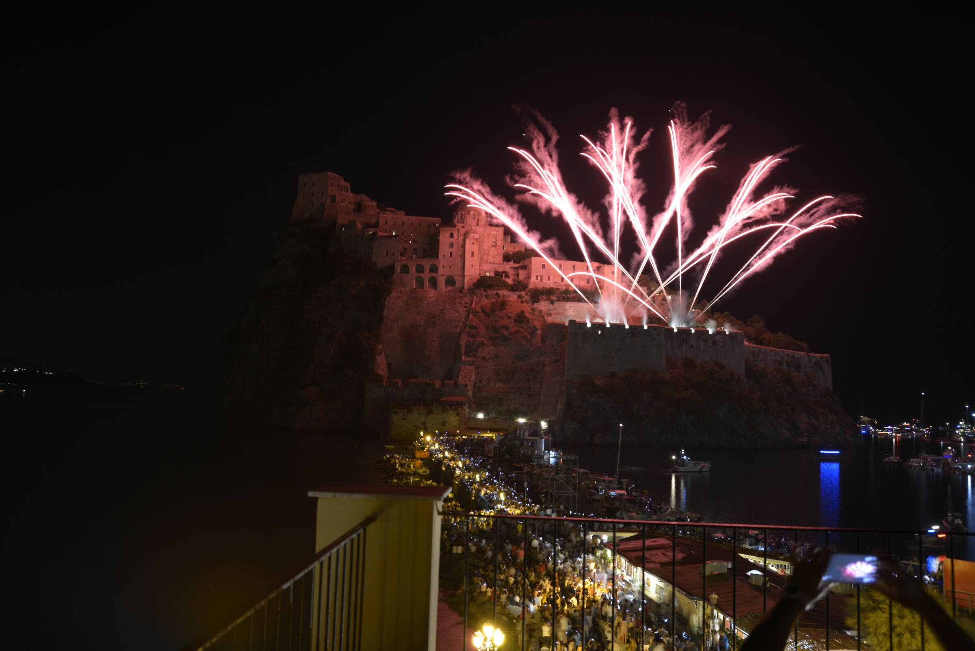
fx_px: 948
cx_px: 488
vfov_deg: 37.9
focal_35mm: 35
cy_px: 326
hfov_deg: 54.4
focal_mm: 35
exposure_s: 8.5
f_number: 8
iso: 200
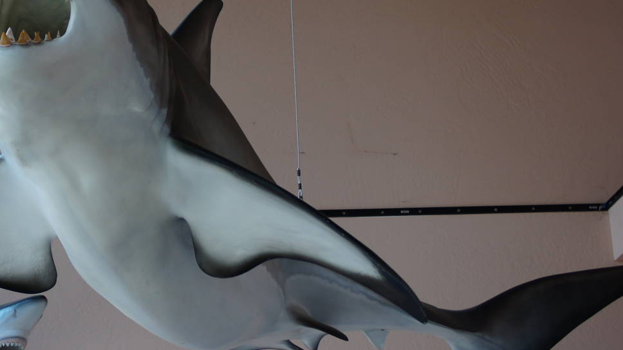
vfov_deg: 8.5
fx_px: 2360
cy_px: 132
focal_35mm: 143
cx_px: 124
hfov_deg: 14.9
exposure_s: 1/100
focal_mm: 55
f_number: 4.5
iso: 200
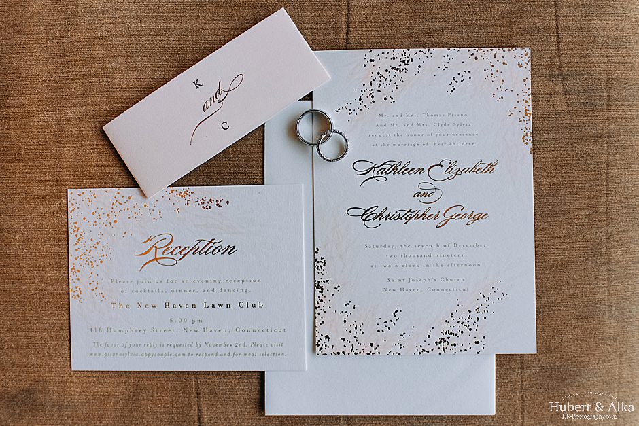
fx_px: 621
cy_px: 213
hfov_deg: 54.4
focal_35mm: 35
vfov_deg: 37.9
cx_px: 320
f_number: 2.8
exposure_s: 1/500
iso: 500
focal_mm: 35
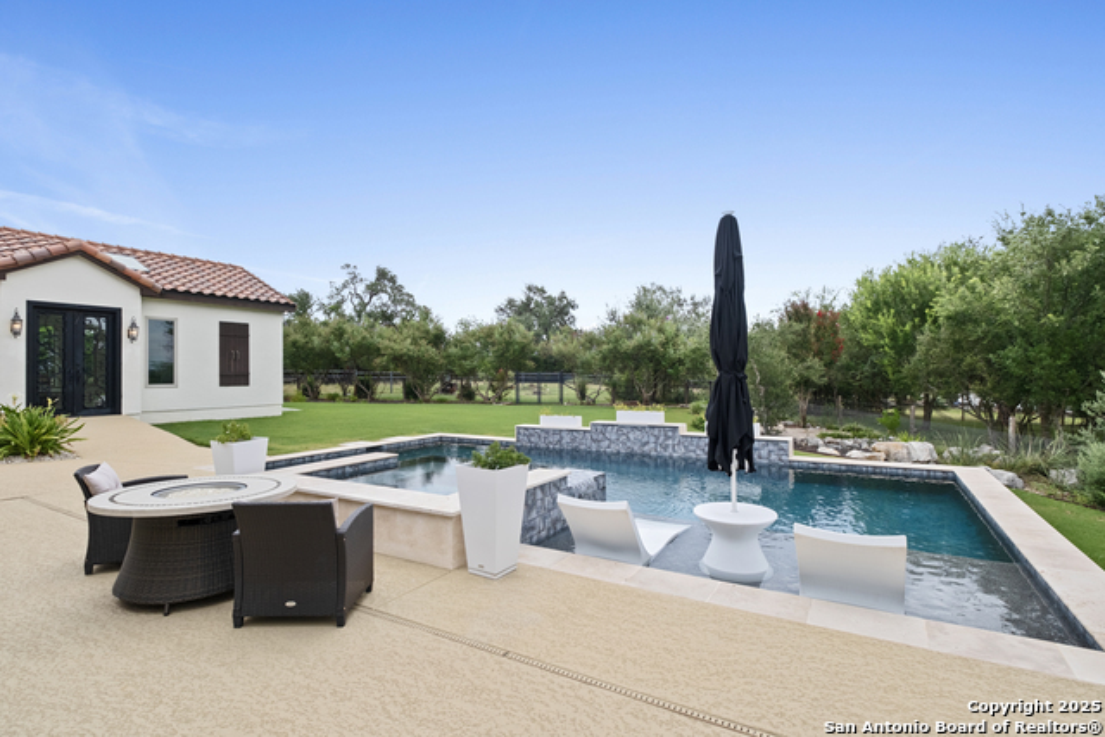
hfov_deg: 93.3
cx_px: 552
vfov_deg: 70.5
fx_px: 522
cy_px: 368
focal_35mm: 17
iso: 400
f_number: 7.1
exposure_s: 1/500
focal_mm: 11.5
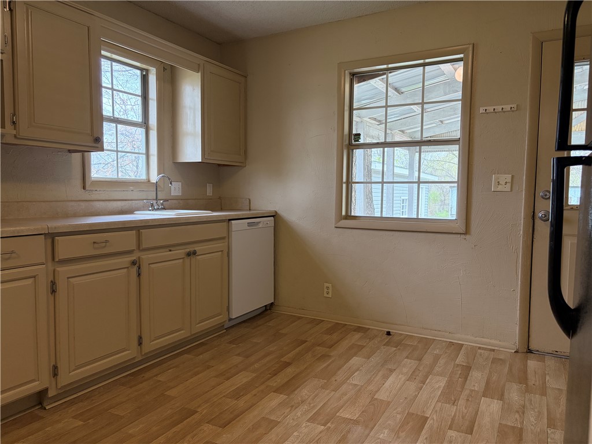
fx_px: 445
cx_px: 296
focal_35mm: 26
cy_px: 222
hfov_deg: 67.3
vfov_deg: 53.1
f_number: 1.6
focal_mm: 5.96
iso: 250
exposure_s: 1/120
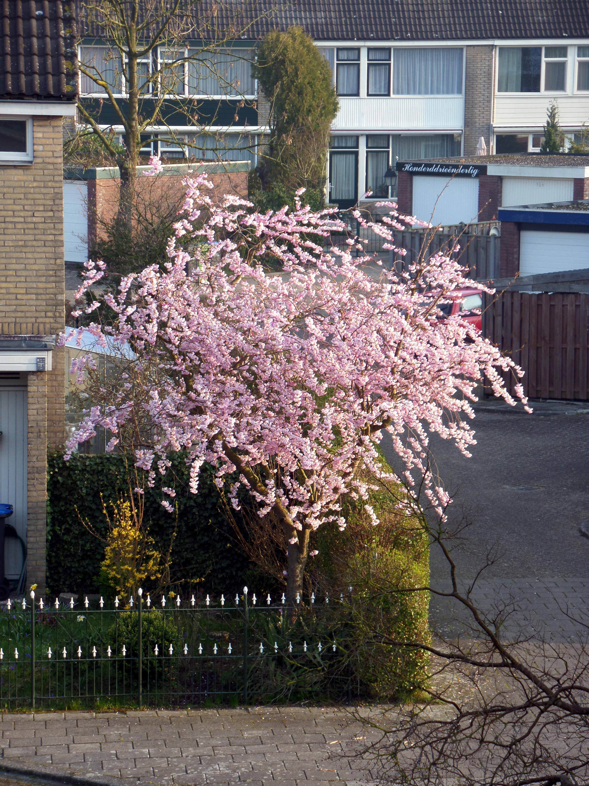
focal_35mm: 141
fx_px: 3199
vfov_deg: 14.0
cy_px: 393
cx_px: 294
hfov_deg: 10.5
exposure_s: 1/125
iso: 100
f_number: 4.2
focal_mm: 25.2
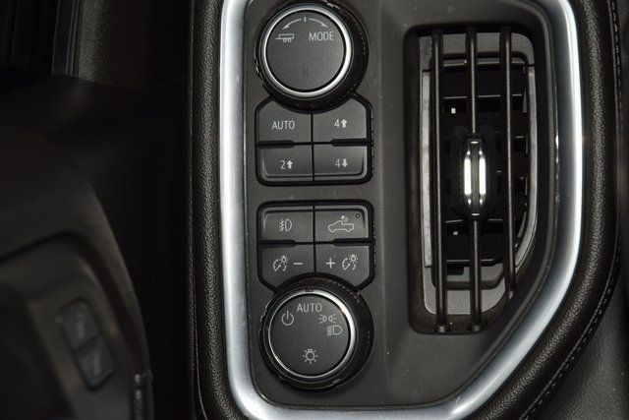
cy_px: 210
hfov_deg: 19.5
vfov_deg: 13.0
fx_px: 1835
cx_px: 314
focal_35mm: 105
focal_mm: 70
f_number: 8
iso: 100
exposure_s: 1/125
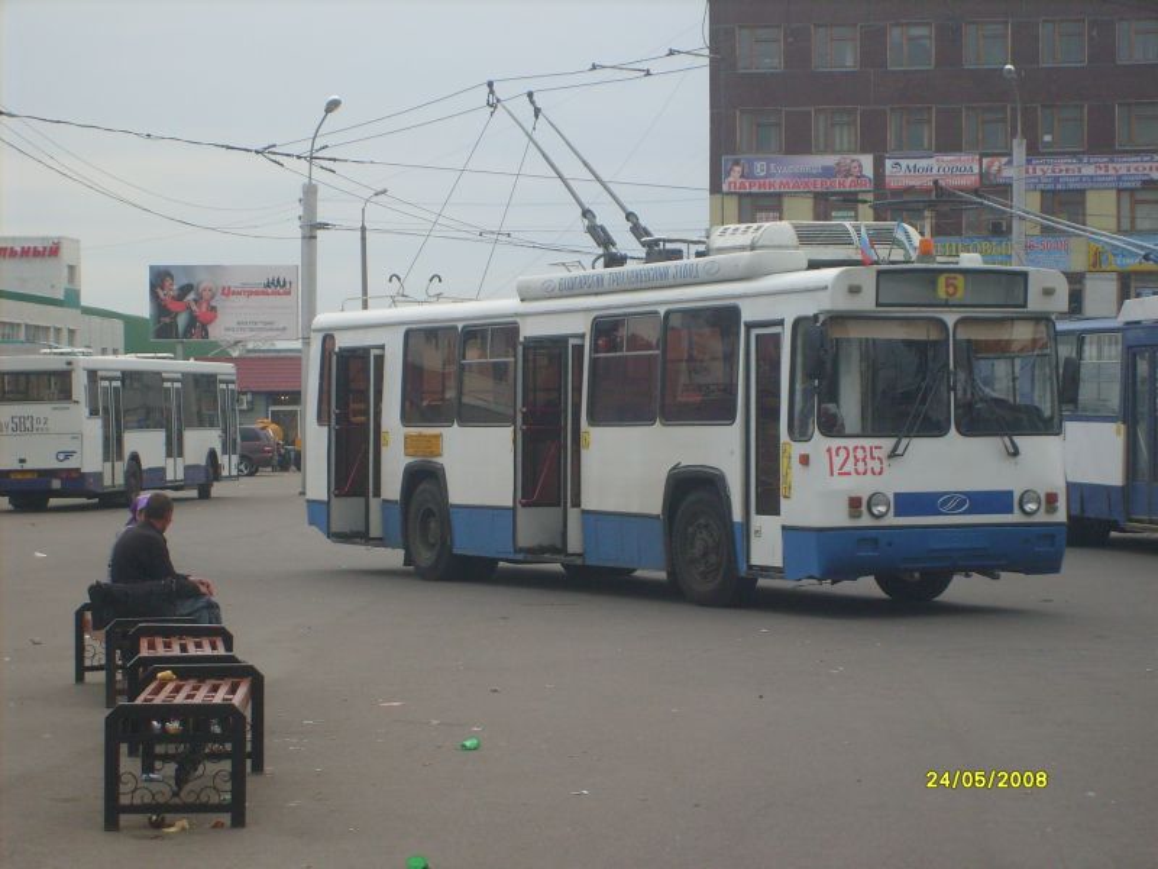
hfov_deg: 18.5
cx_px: 579
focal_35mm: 106
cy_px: 434
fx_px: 3546
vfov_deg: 14.0
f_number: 4.9
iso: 80
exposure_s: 1/125
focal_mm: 17.4
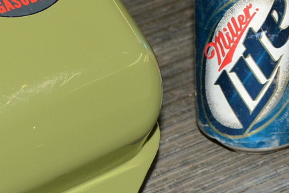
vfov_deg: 5.8
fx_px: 1894
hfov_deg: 8.7
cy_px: 45
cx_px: 21
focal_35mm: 236
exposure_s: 1/200
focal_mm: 40
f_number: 4.5
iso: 800
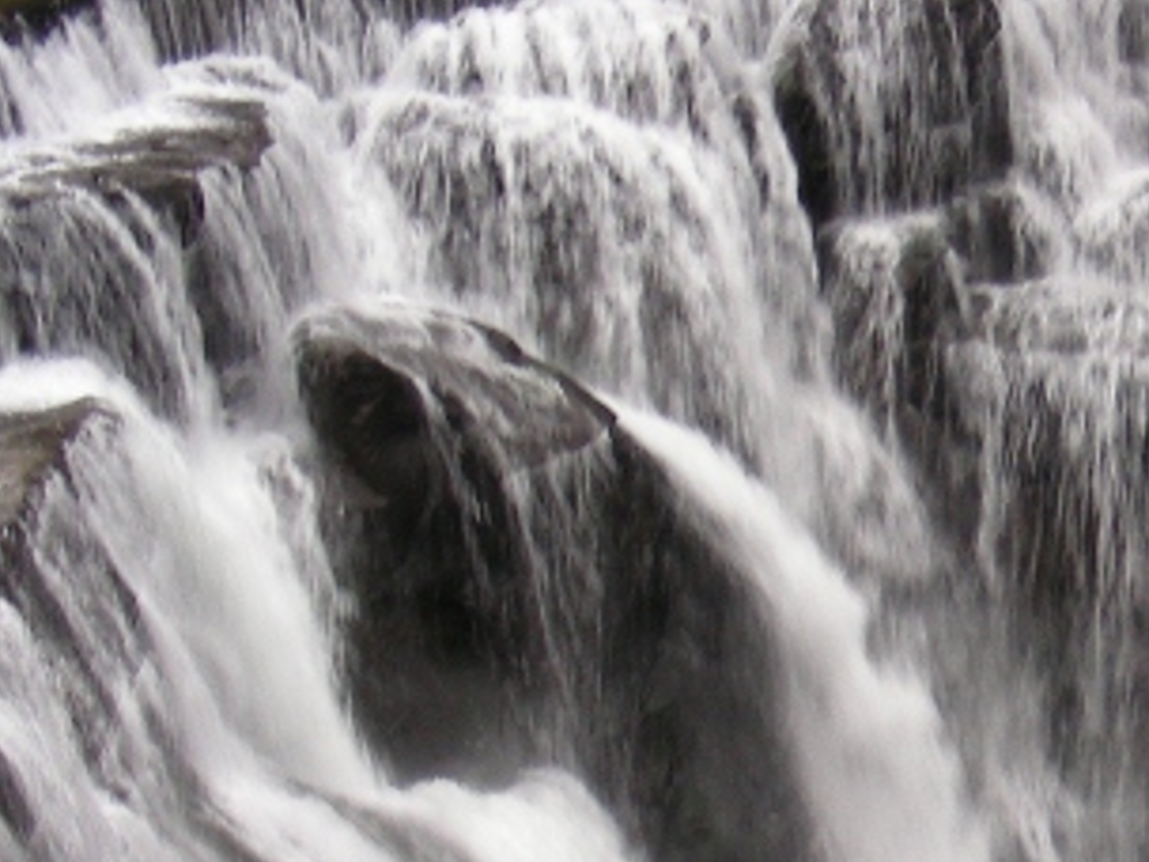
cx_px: 1183
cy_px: 839
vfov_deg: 14.6
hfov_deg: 19.0
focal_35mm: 100
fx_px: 3319
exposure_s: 1/30.7
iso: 81
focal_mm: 6.3
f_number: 3.5
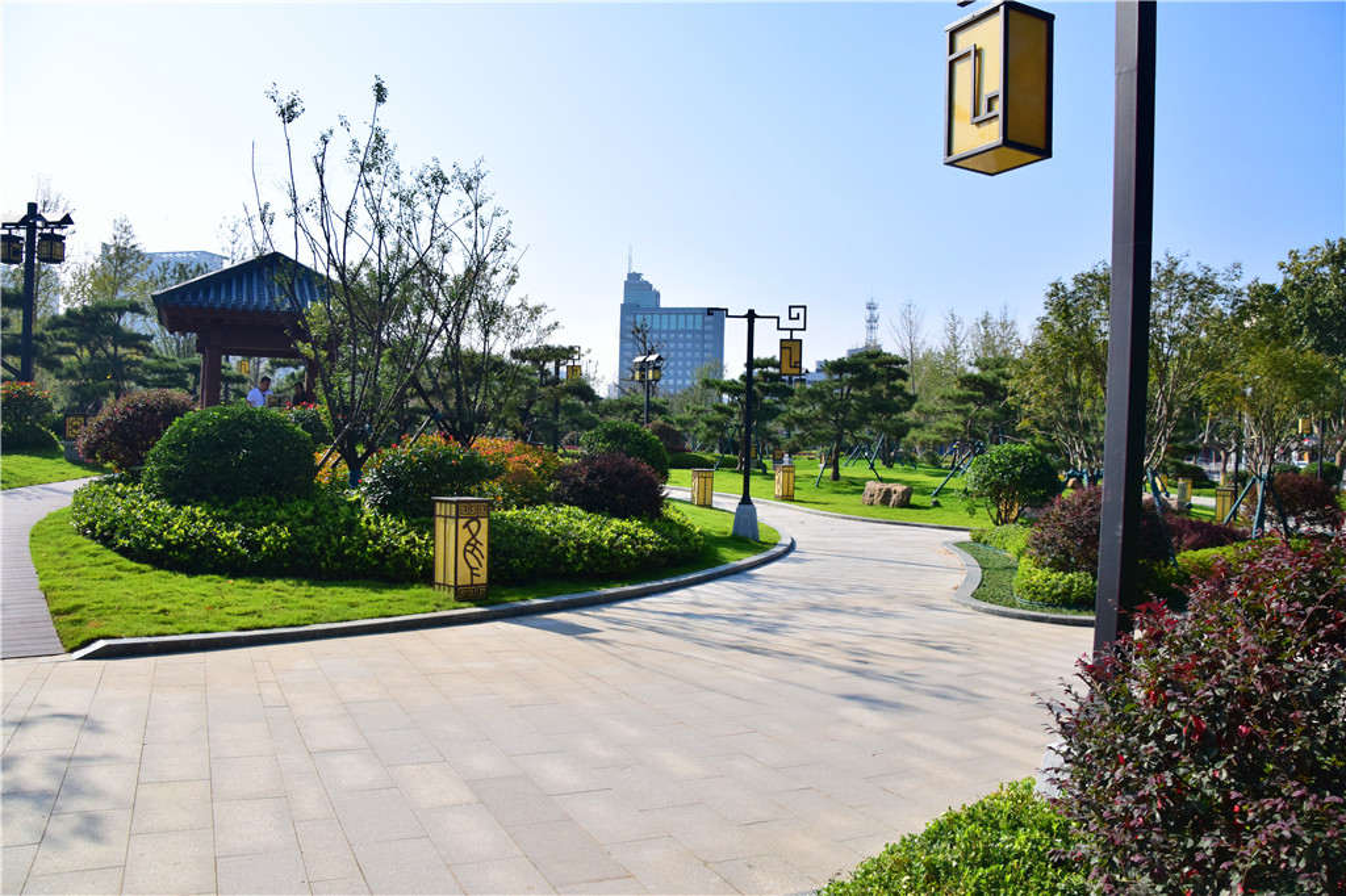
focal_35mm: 27
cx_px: 673
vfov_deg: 47.9
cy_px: 448
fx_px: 1009
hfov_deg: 67.4
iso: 640
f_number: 8
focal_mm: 18
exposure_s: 1/2500
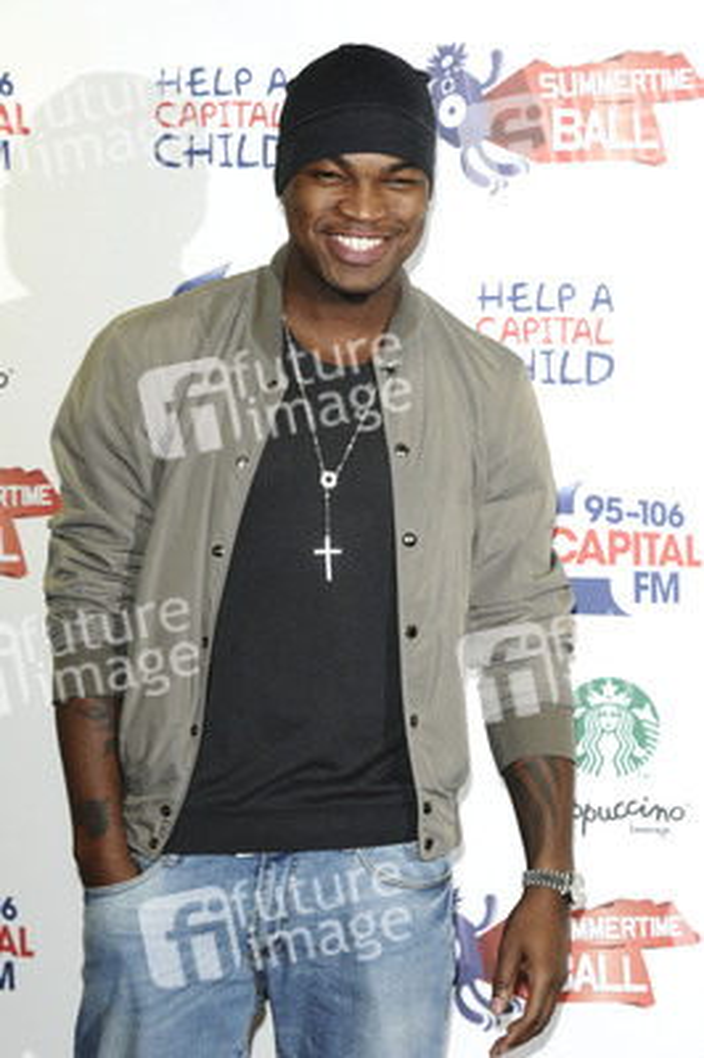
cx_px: 352
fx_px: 3526
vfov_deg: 17.1
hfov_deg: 11.4
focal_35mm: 120
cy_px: 529
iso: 640
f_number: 4.5
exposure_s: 1/200
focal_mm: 80
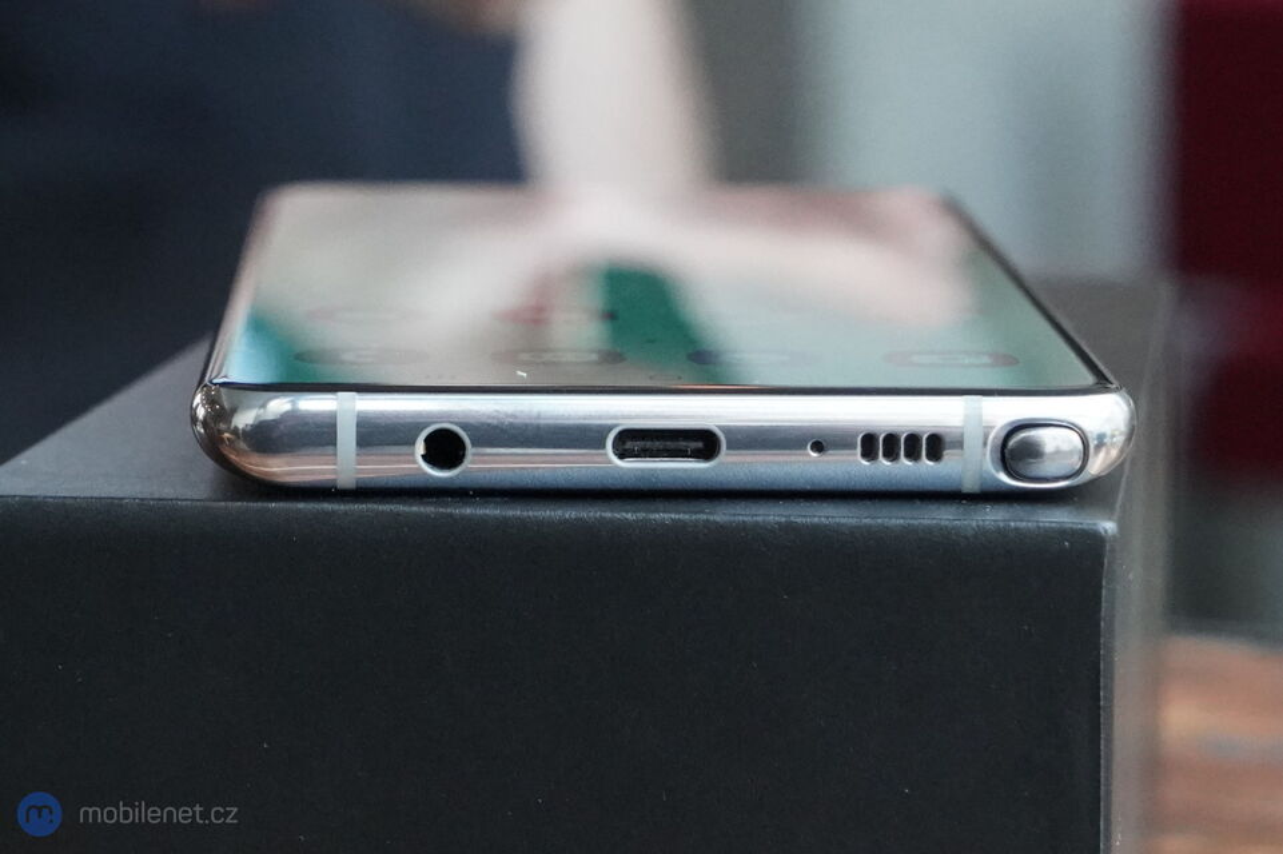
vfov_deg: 19.4
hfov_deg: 28.9
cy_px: 427
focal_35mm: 70
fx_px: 2494
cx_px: 642
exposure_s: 1/320
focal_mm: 70
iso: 12800
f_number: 9
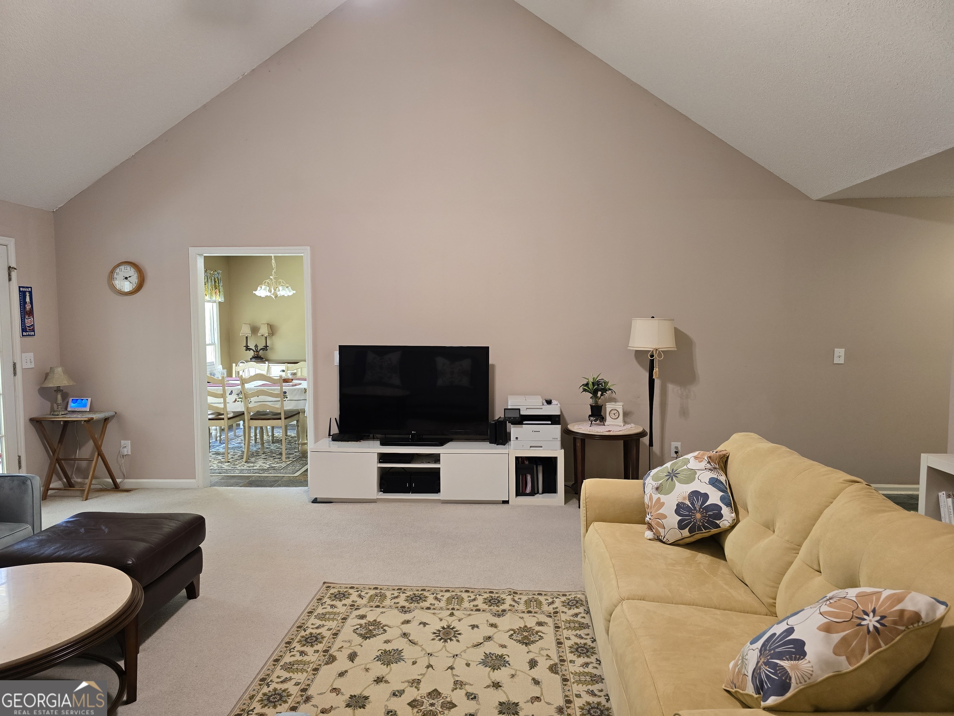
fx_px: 634
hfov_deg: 73.9
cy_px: 358
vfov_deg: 58.9
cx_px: 477
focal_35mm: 23
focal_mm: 6.3
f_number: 1.7
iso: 320
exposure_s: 1/120
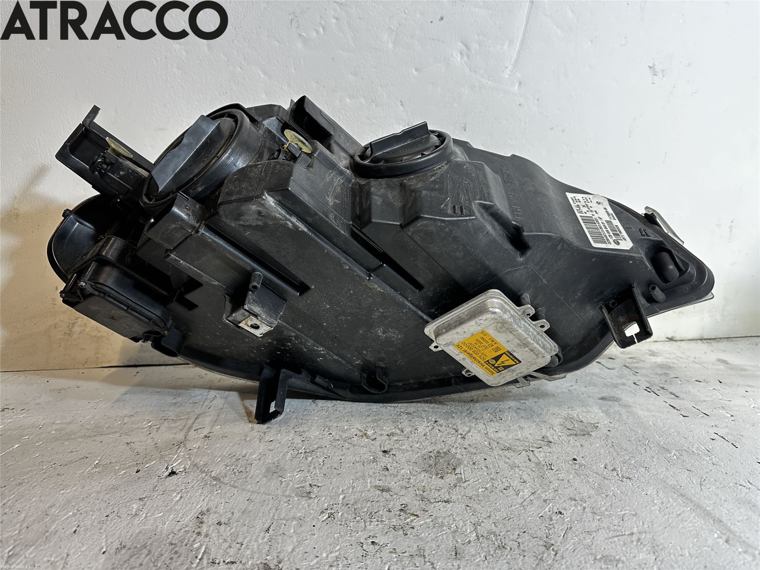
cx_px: 380
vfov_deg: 56.8
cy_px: 285
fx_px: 527
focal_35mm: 24
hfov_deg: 71.6
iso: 160
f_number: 1.78
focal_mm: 6.86
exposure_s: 1/50
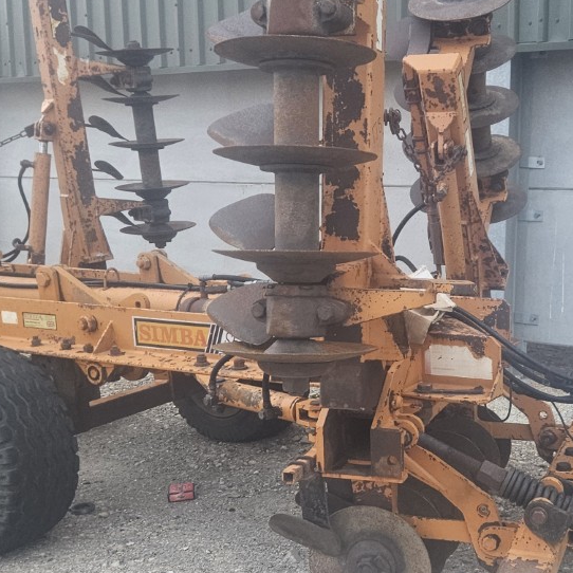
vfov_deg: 31.5
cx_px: 413
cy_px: 358
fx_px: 1011
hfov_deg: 31.2
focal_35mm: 54
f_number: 1.8
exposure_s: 1/100
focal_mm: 5.4
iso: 200
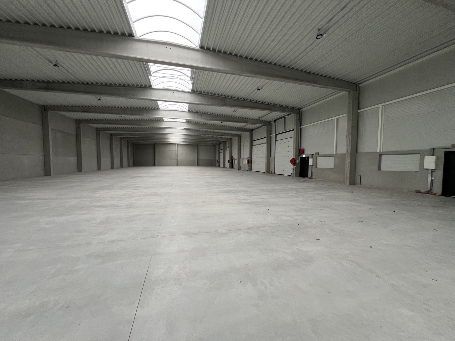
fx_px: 171
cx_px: 228
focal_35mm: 13
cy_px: 170
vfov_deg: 89.9
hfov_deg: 106.2
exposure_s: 1/99
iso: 200
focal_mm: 1.57
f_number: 1.8
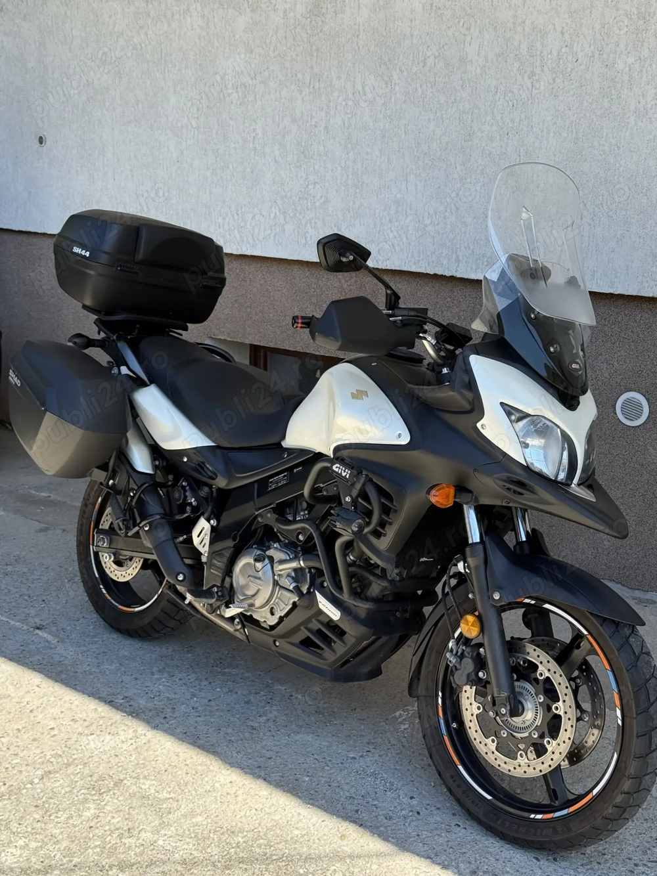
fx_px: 1215
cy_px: 438
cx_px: 328
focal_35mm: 48
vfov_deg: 39.7
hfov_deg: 30.3
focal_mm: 6.76
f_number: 1.78
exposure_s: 1/1242
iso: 80
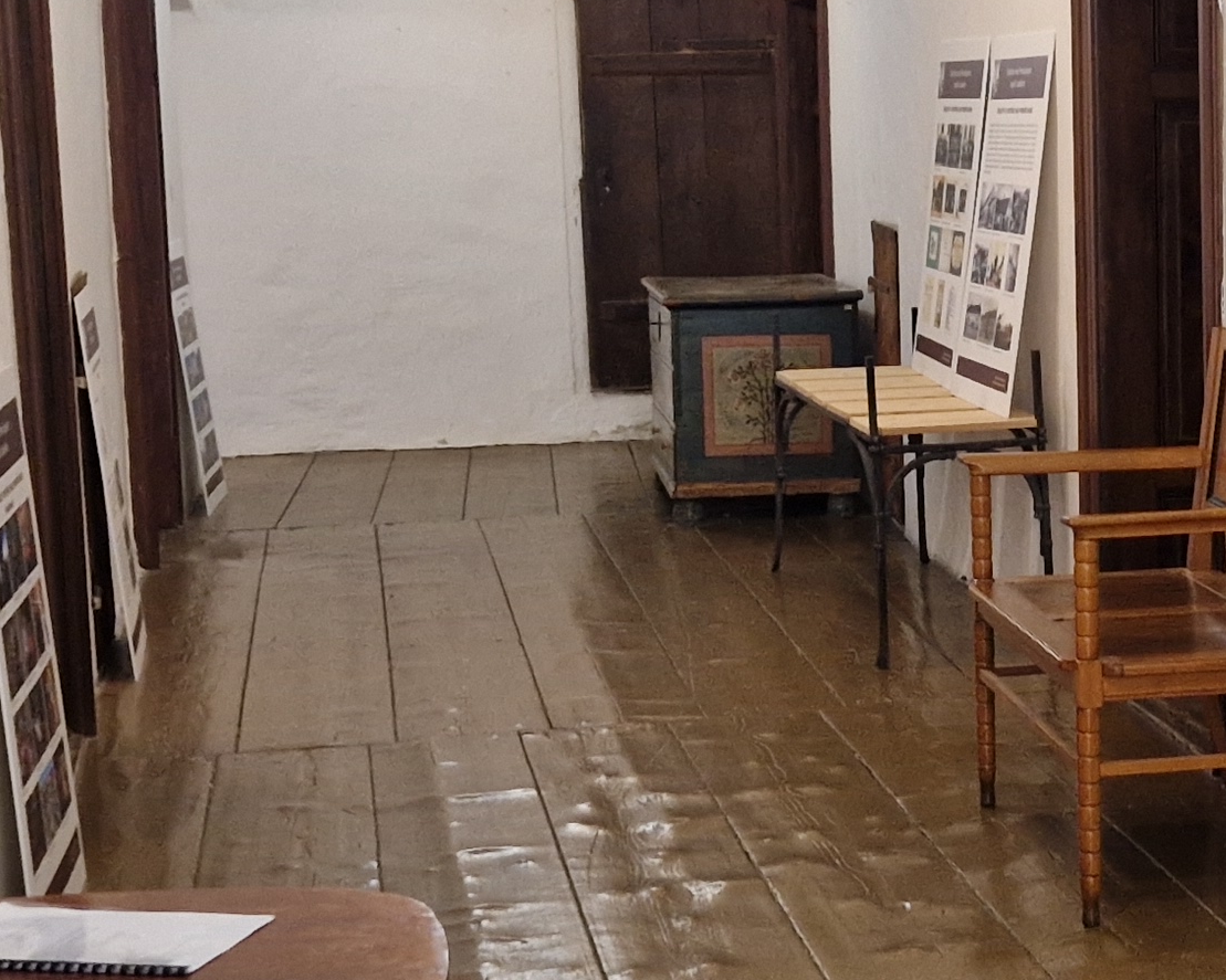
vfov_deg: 18.9
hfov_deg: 23.2
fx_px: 2939
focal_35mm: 81
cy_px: 481
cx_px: 984
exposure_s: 1/100
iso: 64
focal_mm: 5.4
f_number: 1.8
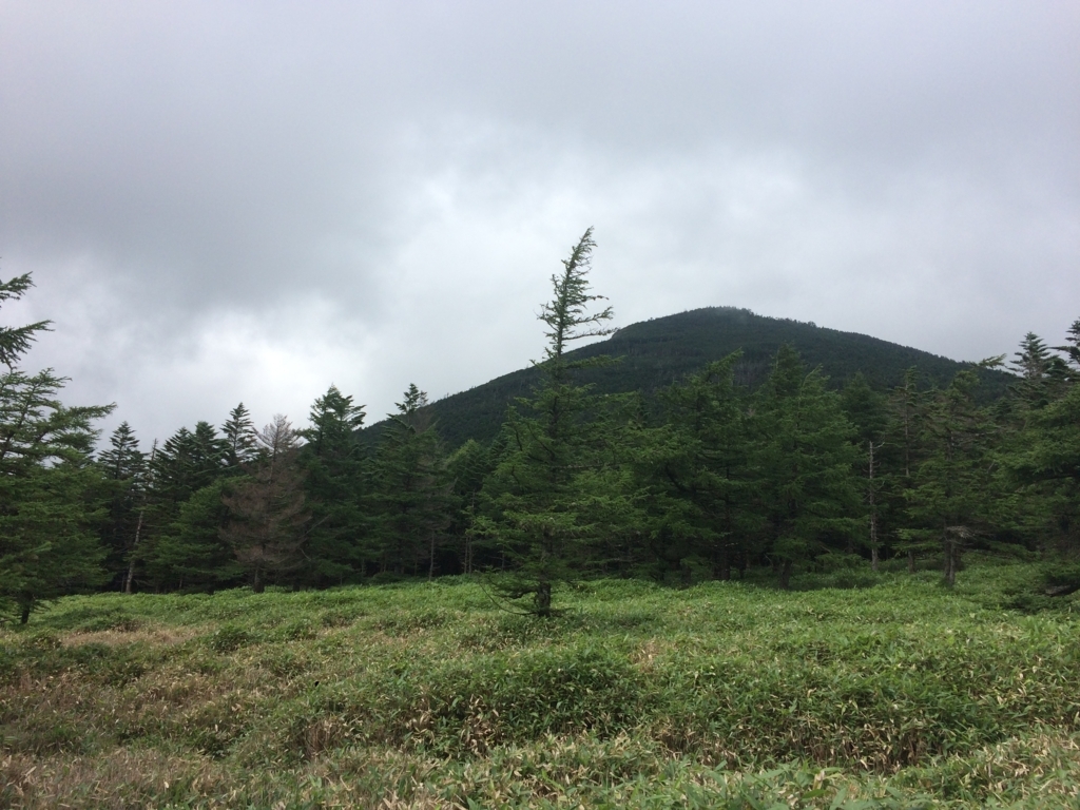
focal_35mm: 29
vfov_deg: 48.2
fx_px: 905
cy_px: 405
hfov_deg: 61.7
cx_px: 540
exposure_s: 1/1786
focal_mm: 4.15
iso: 32
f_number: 2.2
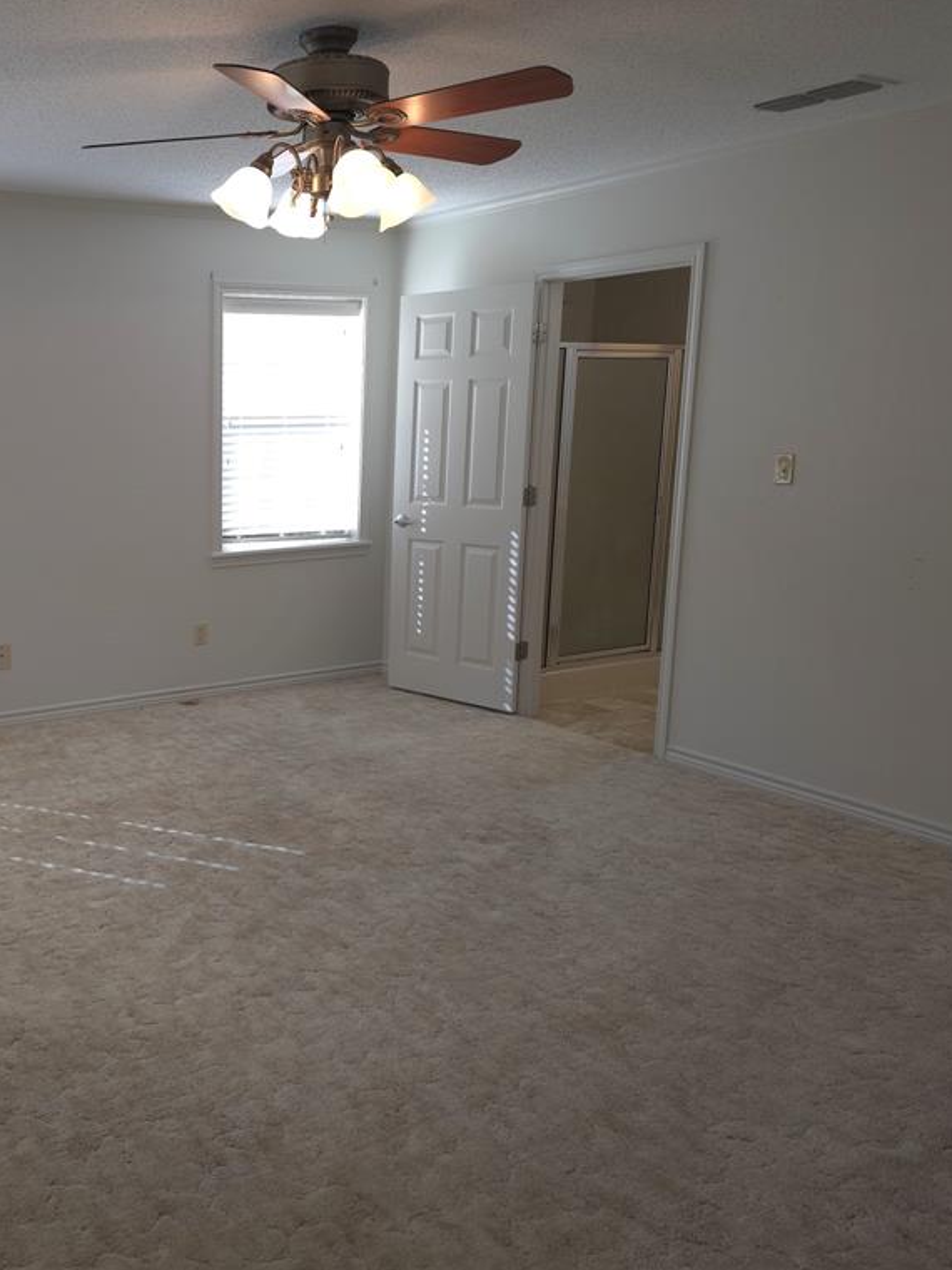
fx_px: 1137
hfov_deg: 43.1
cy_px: 630
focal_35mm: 31
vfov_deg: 58.4
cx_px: 172
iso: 64
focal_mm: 6.3
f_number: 1.7
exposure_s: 1/60
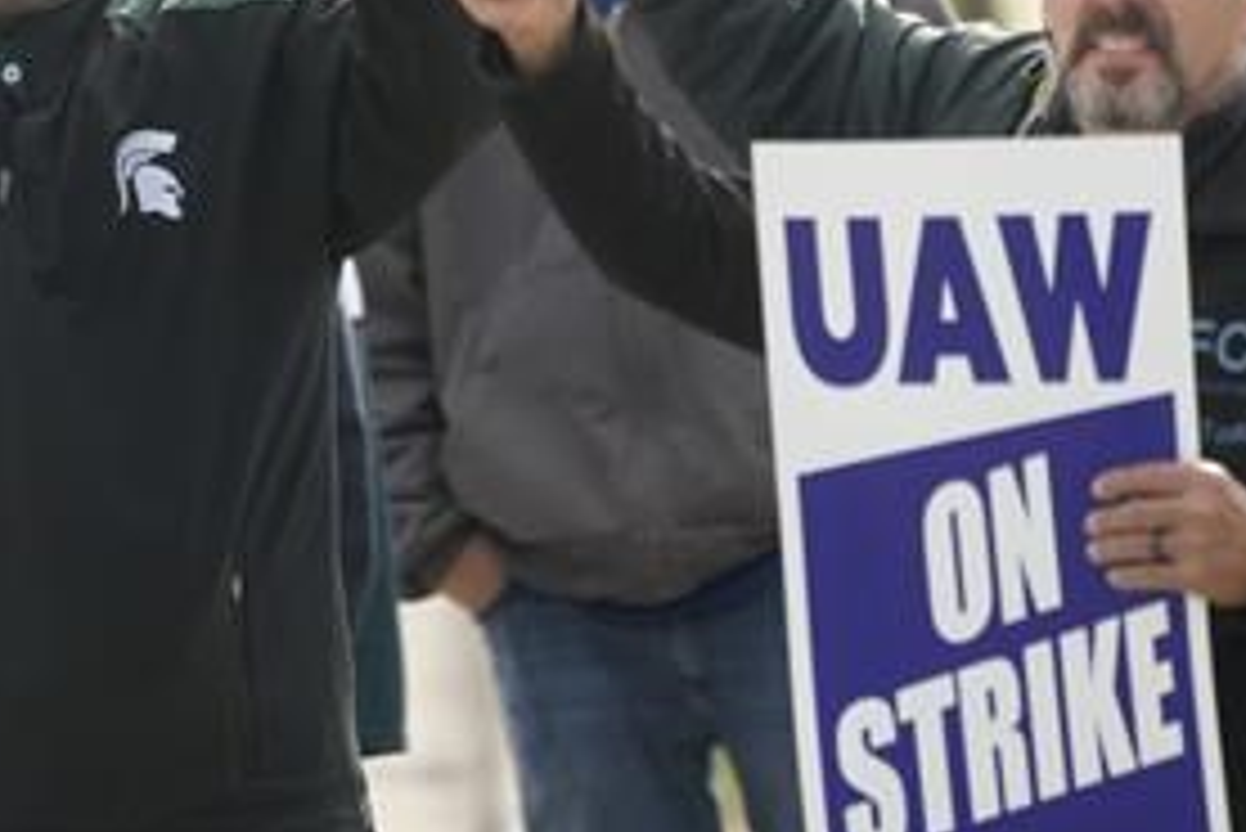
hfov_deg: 2.2
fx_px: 32446
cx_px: 162
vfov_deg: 1.5
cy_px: -128
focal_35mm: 937
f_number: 5.6
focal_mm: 400
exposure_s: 1/1600
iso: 640
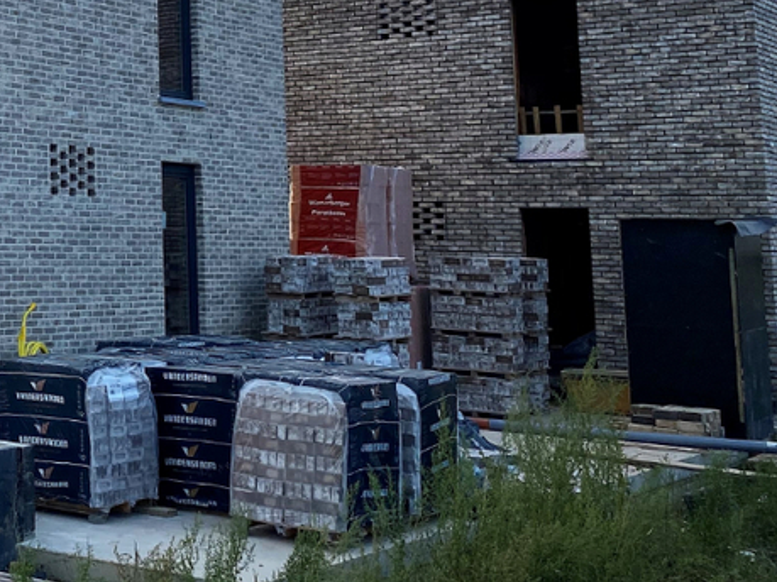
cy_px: 15
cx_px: -213
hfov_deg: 25.0
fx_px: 1526
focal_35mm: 68
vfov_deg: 21.0
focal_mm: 4.25
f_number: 1.8
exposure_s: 1/1522
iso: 32
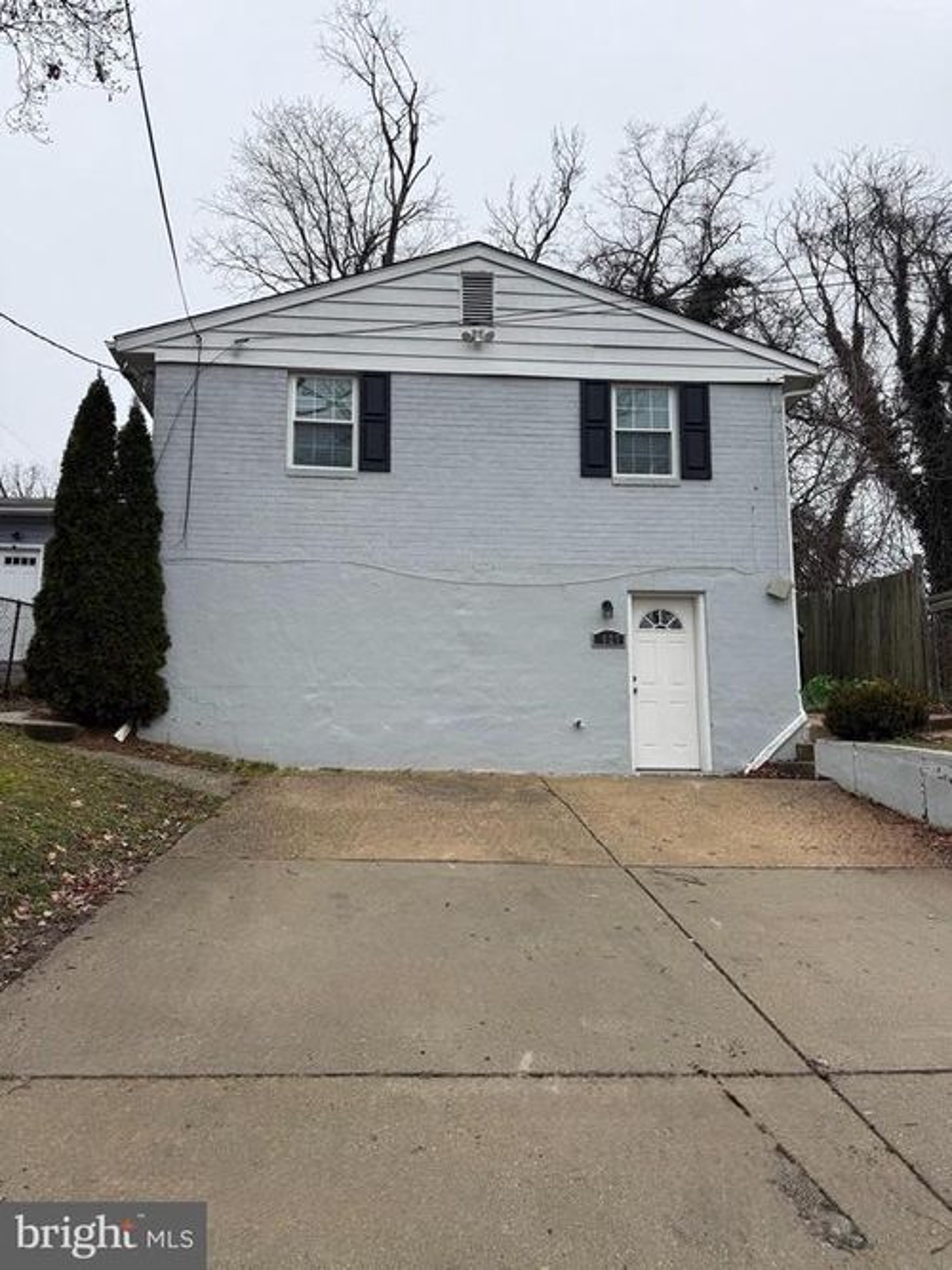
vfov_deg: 71.6
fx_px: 880
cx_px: 476
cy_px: 635
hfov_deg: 56.8
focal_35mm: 24
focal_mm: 6.76
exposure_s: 1/3021
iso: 80
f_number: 1.78
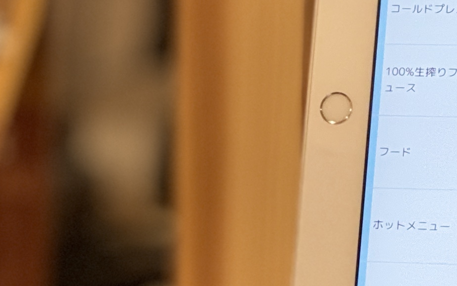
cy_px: 64
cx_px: 340
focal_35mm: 240
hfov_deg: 8.7
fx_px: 2989
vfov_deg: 5.5
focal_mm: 6
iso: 125
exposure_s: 1/40
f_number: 2
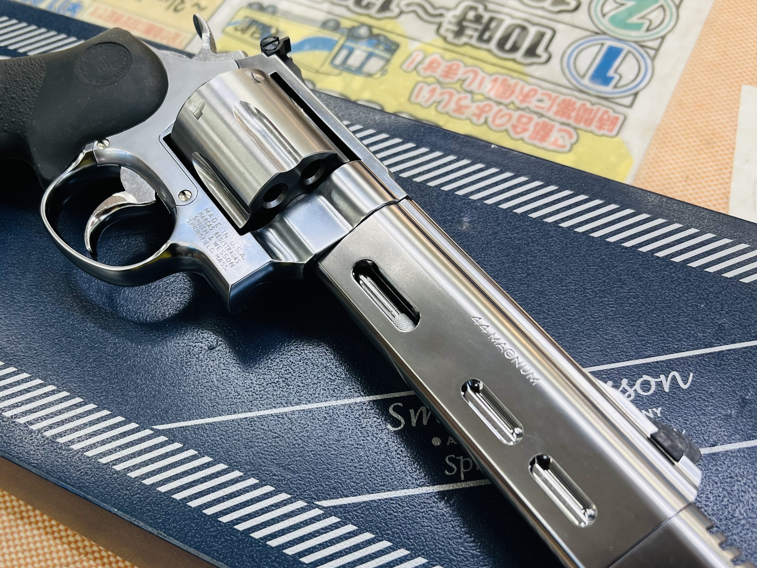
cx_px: 278
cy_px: 306
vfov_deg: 39.6
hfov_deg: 50.8
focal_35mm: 36
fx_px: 787
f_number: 1.5
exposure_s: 1/100
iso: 80
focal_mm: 5.7
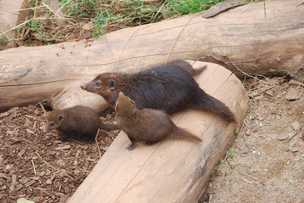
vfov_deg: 9.7
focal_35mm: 142
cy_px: 102
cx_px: 152
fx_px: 1205
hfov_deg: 14.4
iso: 200
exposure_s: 1/125
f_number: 4.2
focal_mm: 95
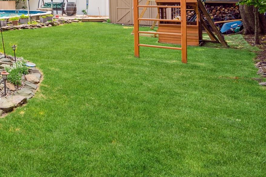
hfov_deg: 40.2
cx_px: -37
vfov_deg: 33.5
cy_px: 10
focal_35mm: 37
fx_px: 273
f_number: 5.6
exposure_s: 1/200
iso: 160
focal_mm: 16
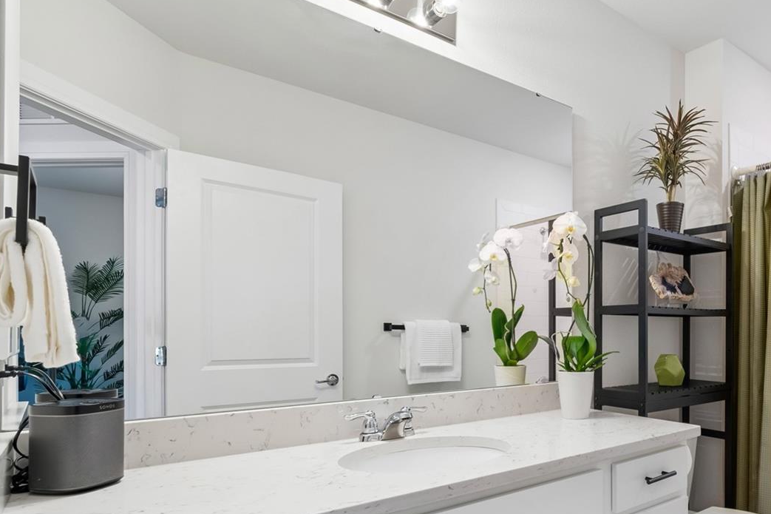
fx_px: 492
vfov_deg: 54.4
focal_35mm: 23
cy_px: 326
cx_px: 548
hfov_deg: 72.4
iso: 100
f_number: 7.1
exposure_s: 1/1.67
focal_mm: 10
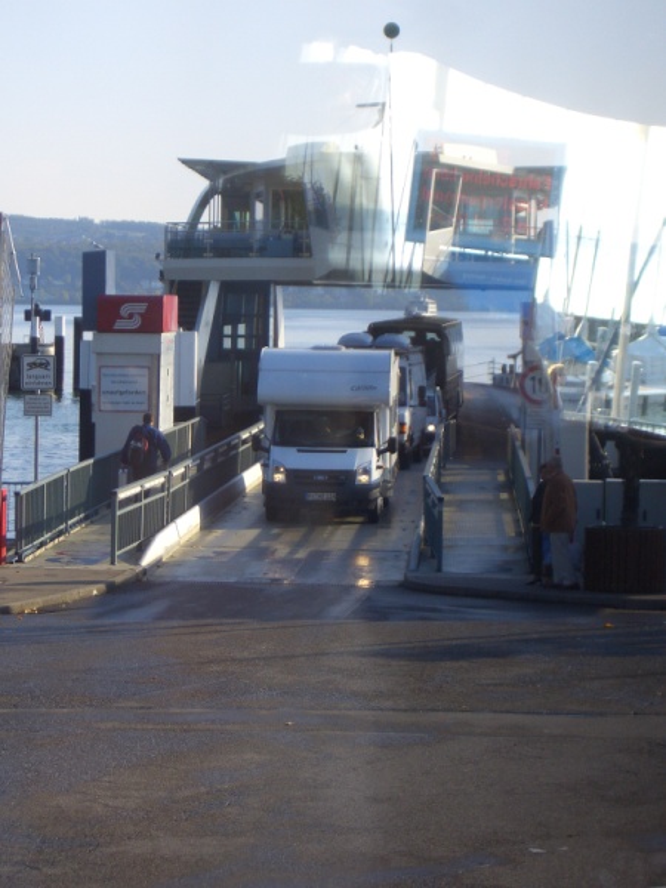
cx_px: 333
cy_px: 444
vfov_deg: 18.7
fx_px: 2694
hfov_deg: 14.1
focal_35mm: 105
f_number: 4.8
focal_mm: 17.4
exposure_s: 1/80
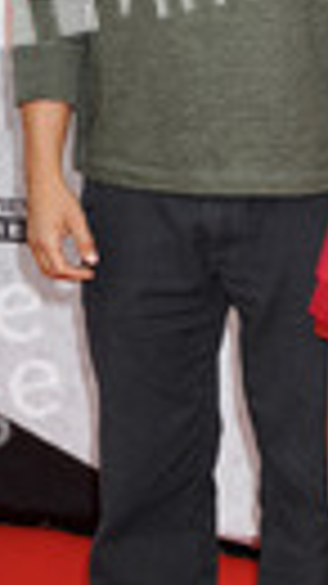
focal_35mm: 154
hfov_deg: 7.8
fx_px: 2384
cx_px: 319
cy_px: 166
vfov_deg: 13.9
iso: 500
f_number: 5.6
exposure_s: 1/160
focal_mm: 48
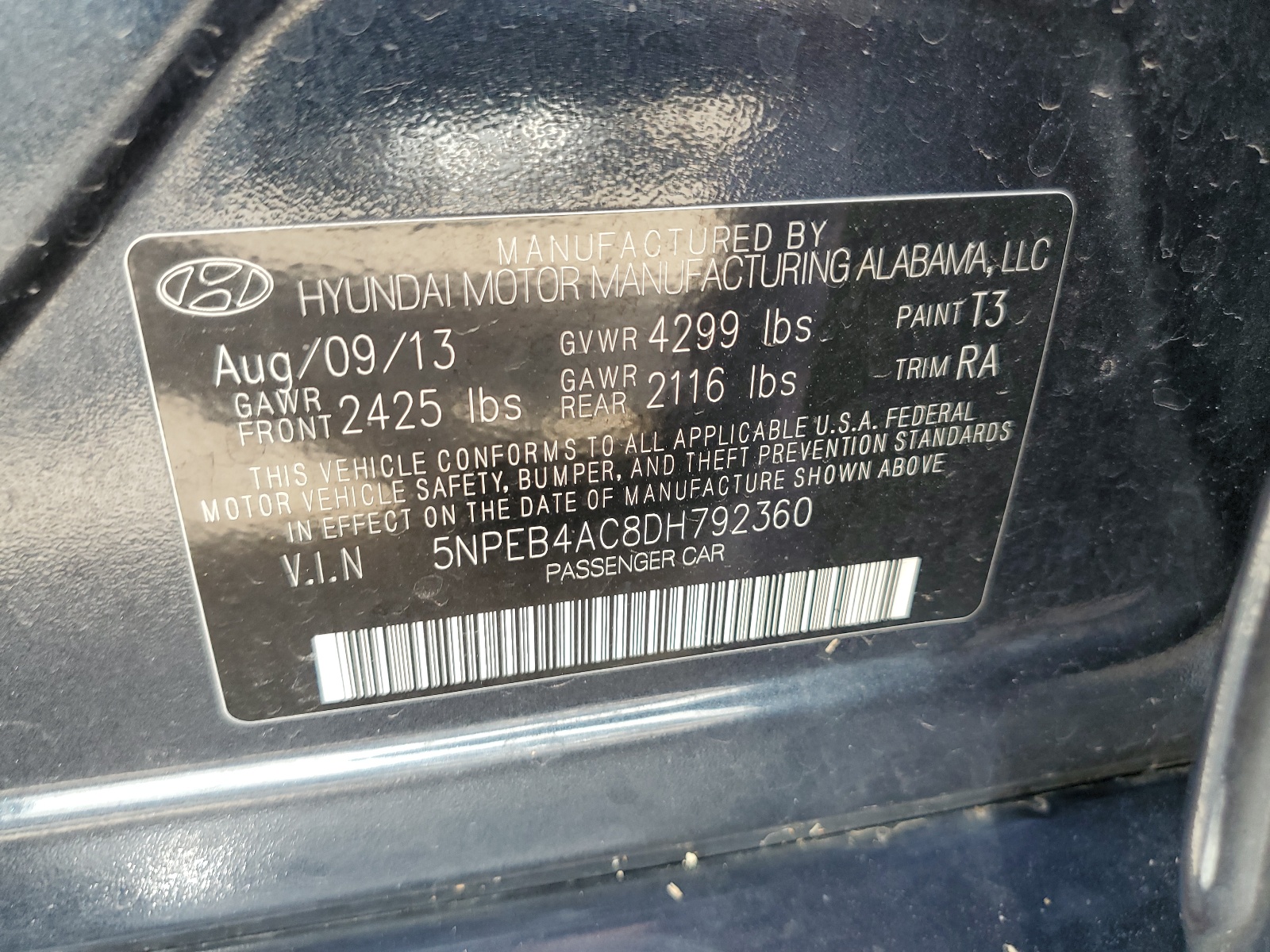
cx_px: 635
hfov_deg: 67.3
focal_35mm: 26
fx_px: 954
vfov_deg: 53.1
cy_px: 476
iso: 60
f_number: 1.5
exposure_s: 1/120
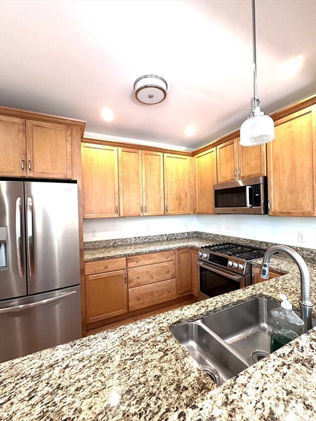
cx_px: 158
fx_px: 170
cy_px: 210
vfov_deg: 102.1
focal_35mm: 14
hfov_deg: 85.7
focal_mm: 2.22
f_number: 2.2
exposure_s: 1/60
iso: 200
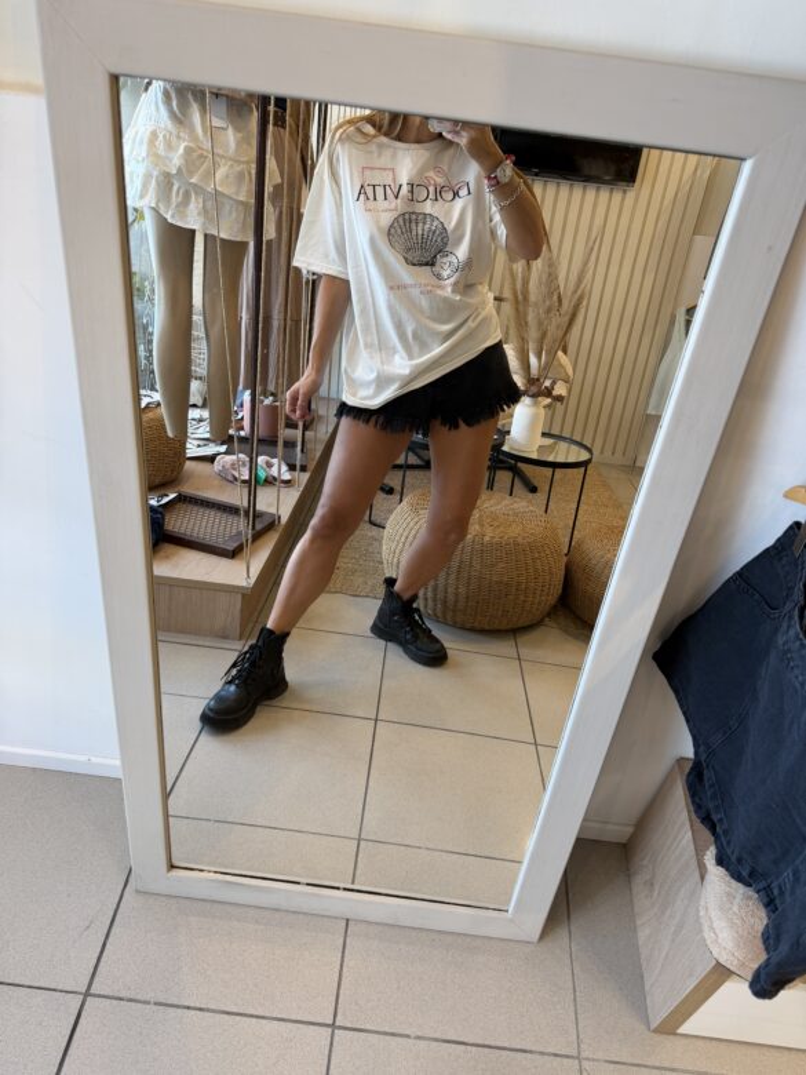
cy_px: 538
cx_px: 403
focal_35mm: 24
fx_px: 745
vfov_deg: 71.6
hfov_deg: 56.8
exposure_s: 1/100
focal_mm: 6.76
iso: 125
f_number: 1.78
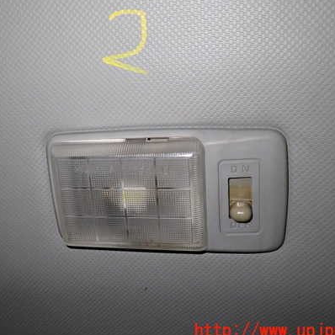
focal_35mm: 40
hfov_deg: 41.6
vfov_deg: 41.8
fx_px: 438
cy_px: 152
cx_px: 132
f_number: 2.3
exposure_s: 1/30
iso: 320
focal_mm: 5.4
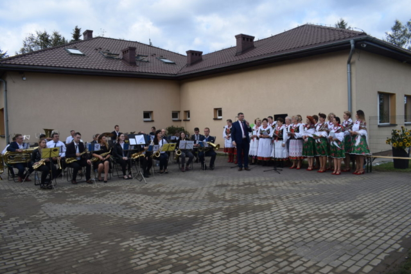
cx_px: 206
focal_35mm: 27
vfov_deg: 48.0
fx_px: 308
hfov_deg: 67.4
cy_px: 137
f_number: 8
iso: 200
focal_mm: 18
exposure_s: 1/250
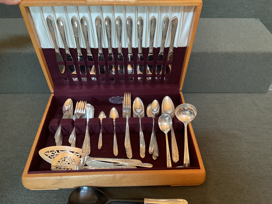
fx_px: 228
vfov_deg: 48.2
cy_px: 102
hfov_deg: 61.7
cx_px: 136
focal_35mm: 29
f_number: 1.8
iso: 200
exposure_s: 1/50
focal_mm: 3
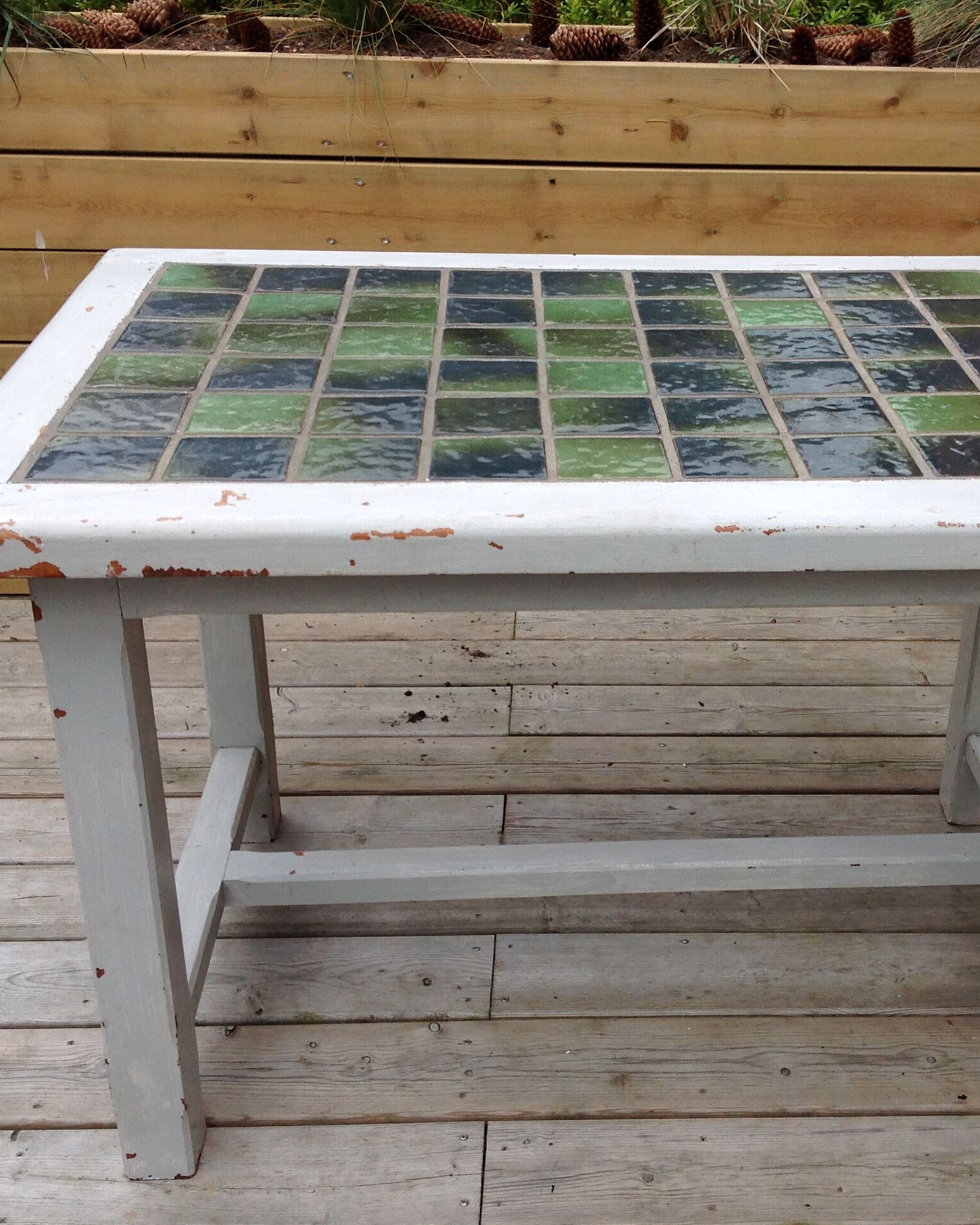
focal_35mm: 46
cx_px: 649
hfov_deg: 32.5
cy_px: 616
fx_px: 1667
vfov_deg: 40.3
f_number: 2.4
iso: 50
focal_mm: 4.28
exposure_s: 1/605
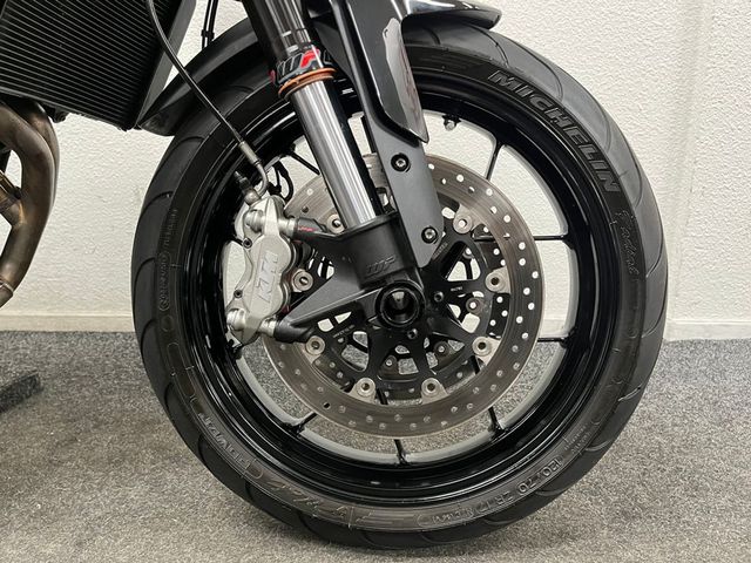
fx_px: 564
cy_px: 282
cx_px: 376
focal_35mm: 26
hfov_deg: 67.3
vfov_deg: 53.1
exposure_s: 1/50
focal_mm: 5.1
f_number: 1.6
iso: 320
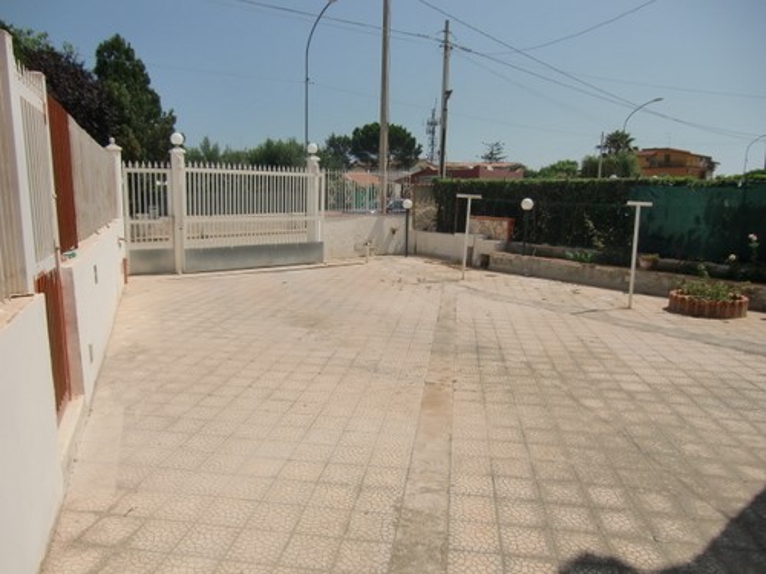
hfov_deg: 71.6
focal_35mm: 24
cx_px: 383
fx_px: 531
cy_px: 287
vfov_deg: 56.8
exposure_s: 1/400
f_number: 7.5
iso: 64
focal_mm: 4.3
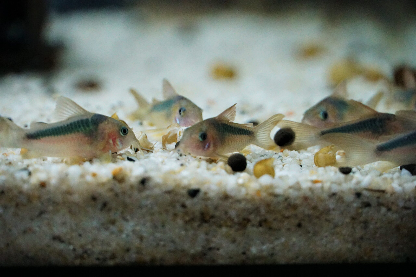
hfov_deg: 10.2
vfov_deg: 6.8
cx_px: 208
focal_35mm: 202
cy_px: 138
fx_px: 2340
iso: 12800
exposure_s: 1/250
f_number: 5.6
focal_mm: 135
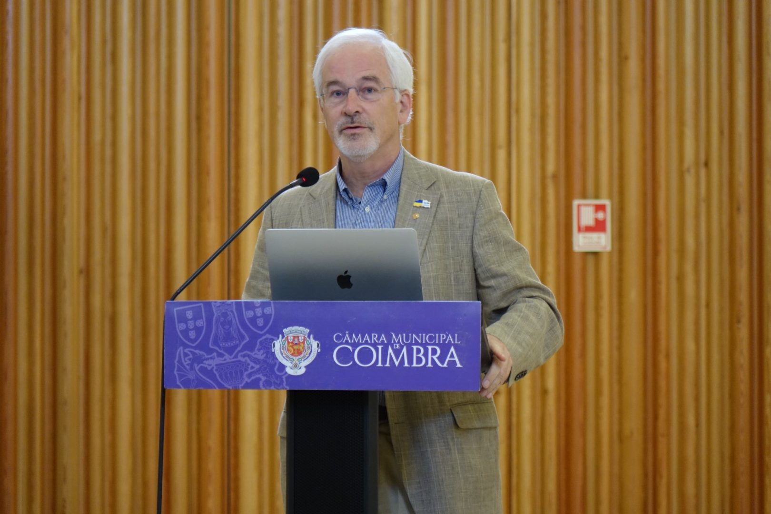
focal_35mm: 200
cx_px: 386
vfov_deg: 6.9
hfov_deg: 10.3
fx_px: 4283
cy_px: 257
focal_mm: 73.3
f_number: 2.8
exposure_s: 1/40
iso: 800
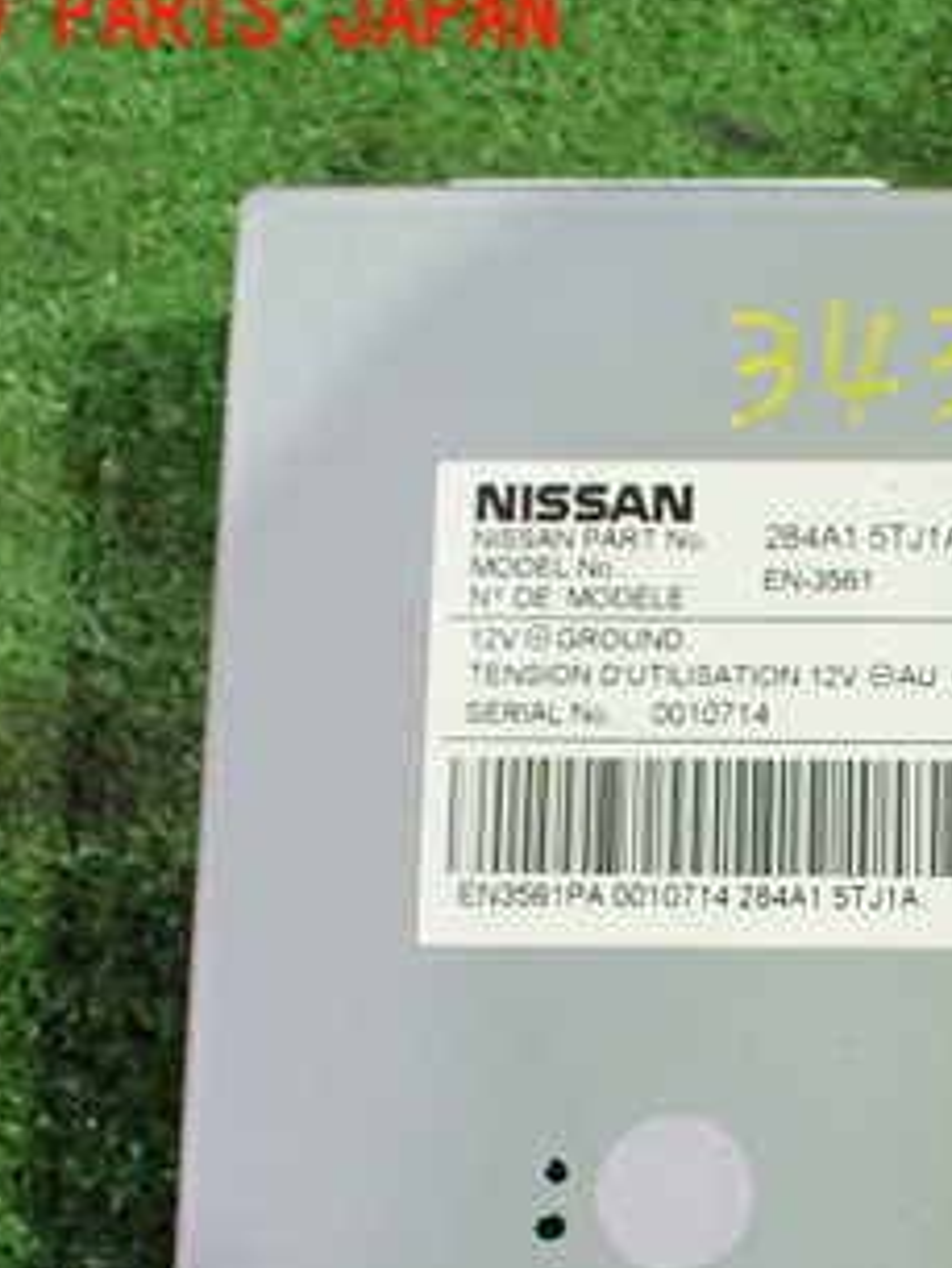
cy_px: 902
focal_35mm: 59
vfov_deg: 32.3
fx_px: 2162
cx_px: 1048
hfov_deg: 23.3
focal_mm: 5.4
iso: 800
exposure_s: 1/50
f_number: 2.3
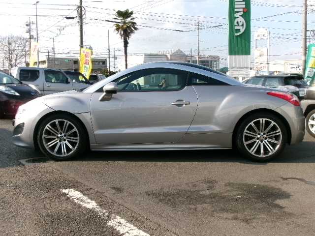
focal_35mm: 43
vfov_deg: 33.6
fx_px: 391
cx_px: 158
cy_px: 118
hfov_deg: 43.9
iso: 100
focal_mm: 7.8
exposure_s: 1/70
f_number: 12.5
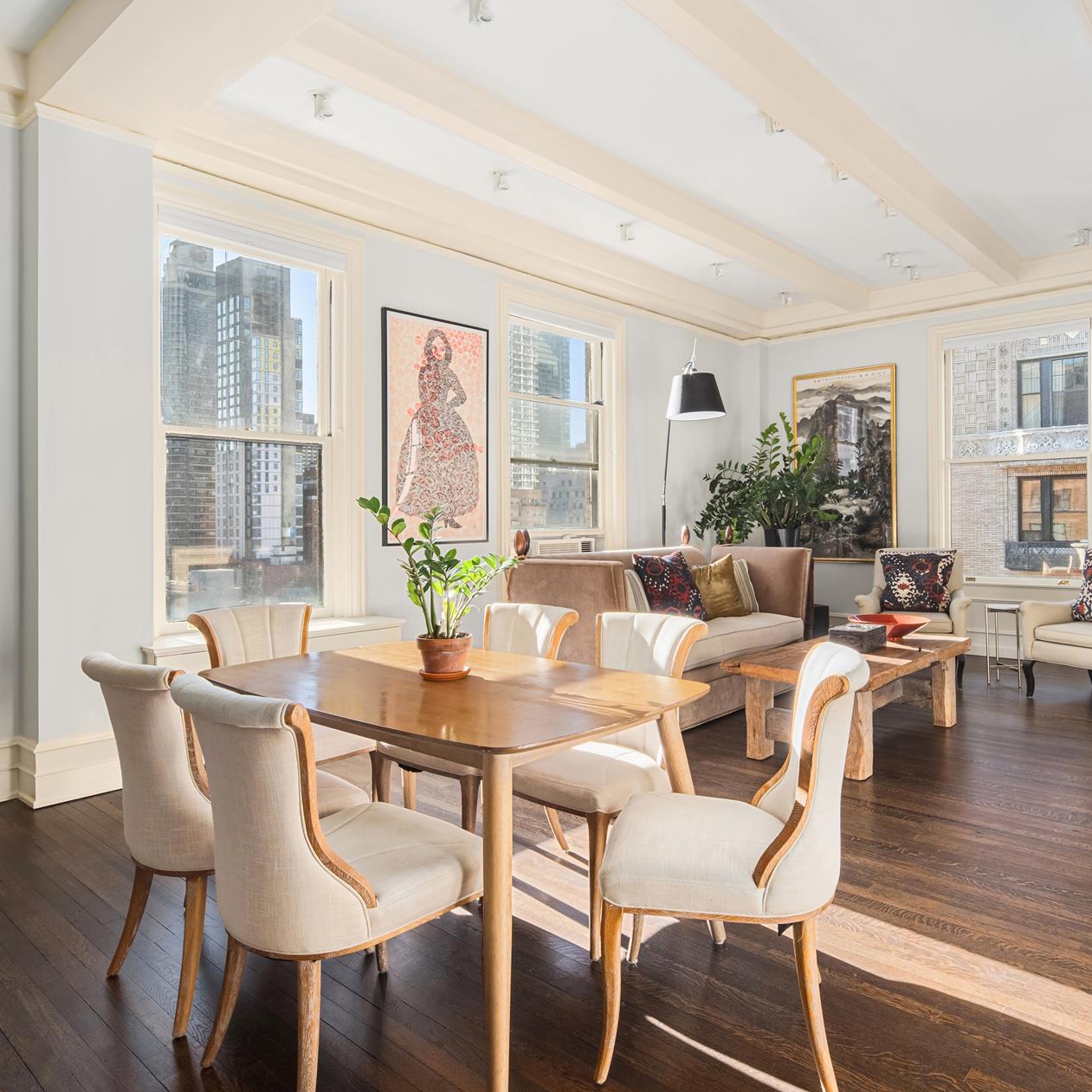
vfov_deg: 69.6
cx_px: 616
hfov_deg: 69.3
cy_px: 552
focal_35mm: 22
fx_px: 785
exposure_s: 1/8
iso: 500
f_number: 20
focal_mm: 17
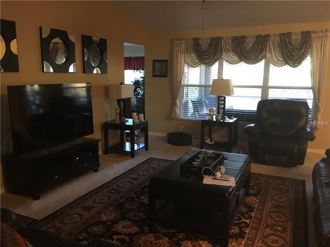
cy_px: 124
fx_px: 276
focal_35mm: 29
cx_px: 165
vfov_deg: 48.2
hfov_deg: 61.7
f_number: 2.2
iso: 200
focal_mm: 4.15
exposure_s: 1/15
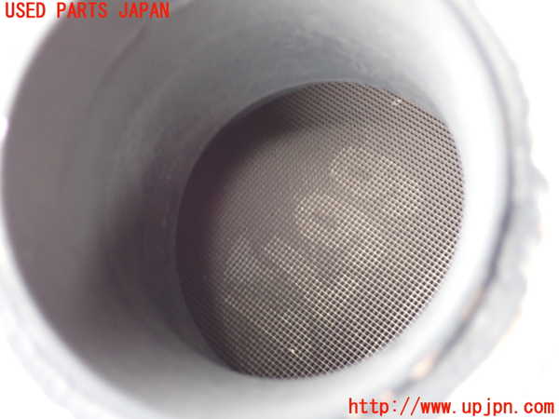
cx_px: 280
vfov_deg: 25.2
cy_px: 210
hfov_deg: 33.2
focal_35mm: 58
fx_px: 937
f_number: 3.5
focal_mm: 10.35
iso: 800
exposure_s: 1/20
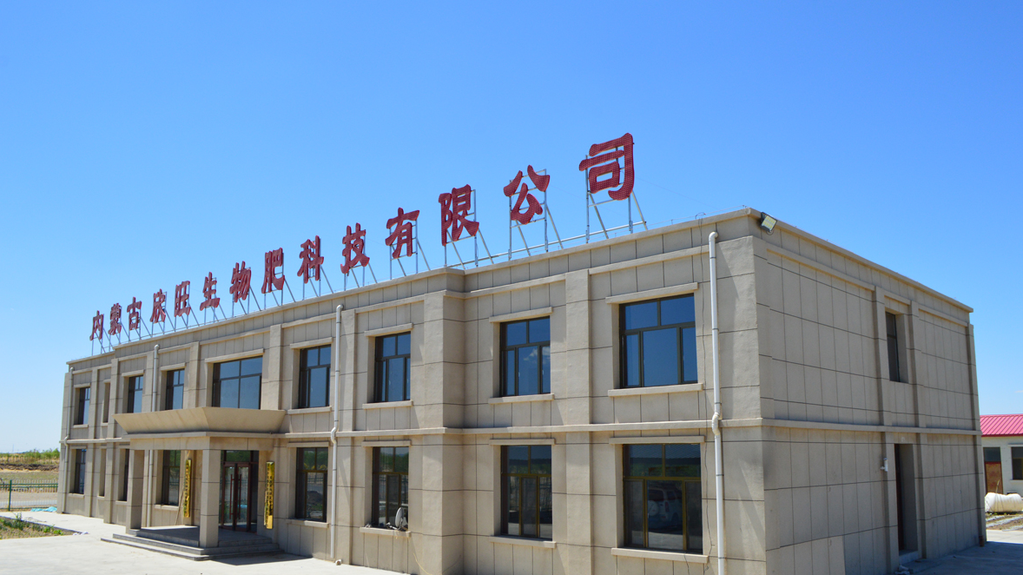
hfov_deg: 61.0
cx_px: 517
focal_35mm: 32
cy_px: 325
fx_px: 868
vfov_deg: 36.6
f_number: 11
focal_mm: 20
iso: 200
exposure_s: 1/500
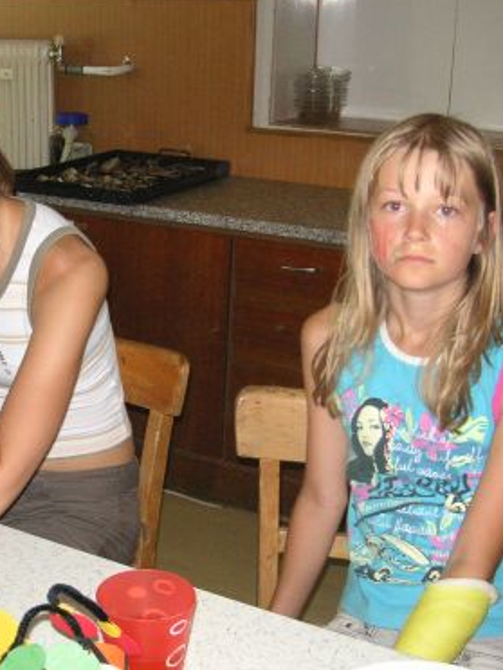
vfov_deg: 36.2
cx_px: 111
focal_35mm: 53
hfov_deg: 27.1
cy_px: 340
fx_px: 1027
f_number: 2.8
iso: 160
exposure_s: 1/45
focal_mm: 6.1
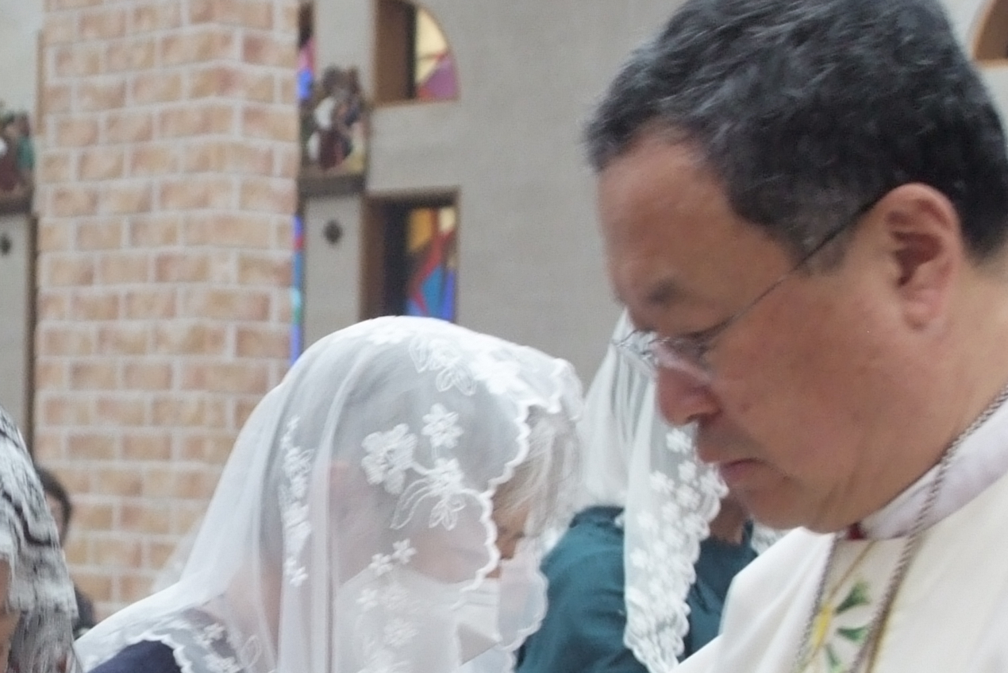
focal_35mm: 100
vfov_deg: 13.5
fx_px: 2800
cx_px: 126
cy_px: 689
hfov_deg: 20.1
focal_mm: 28
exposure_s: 1/50
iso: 1600
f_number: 3.5
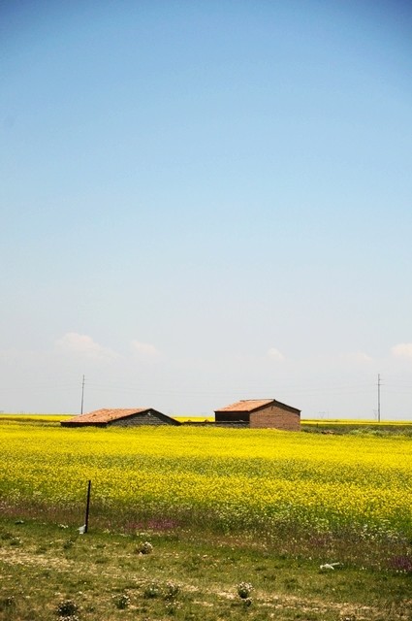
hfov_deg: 10.7
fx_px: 2195
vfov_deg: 16.1
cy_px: 310
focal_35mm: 128
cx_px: 206
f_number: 5.6
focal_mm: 85
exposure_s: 1/2500
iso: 200
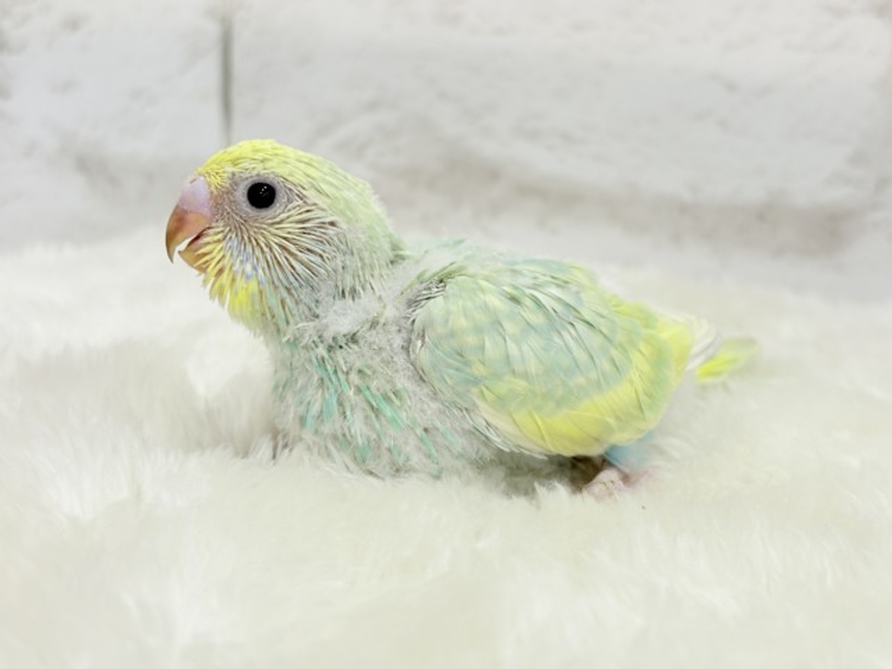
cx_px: 446
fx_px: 1340
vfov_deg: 28.0
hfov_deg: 36.8
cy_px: 334
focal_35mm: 52
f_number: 1.6
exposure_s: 1/100
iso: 64
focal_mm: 5.96
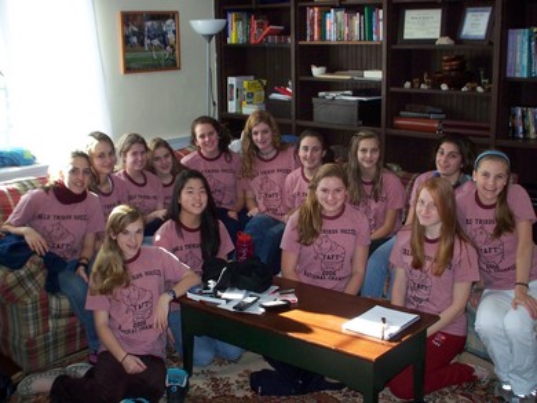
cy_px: 202
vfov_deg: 30.9
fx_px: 730
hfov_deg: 40.4
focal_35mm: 47
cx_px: 268
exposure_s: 1/80
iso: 200
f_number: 3.9
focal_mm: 7.8
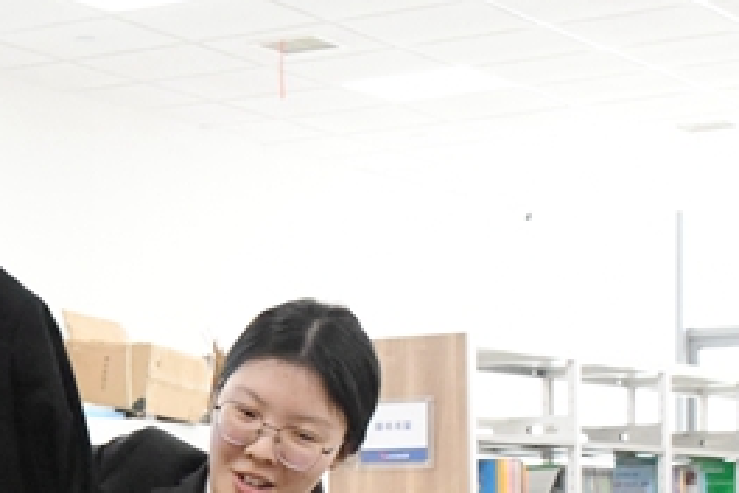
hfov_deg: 17.2
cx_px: -92
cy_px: 648
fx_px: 2361
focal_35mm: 115
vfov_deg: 11.6
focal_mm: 32
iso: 12800
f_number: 7.1
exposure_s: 1/160
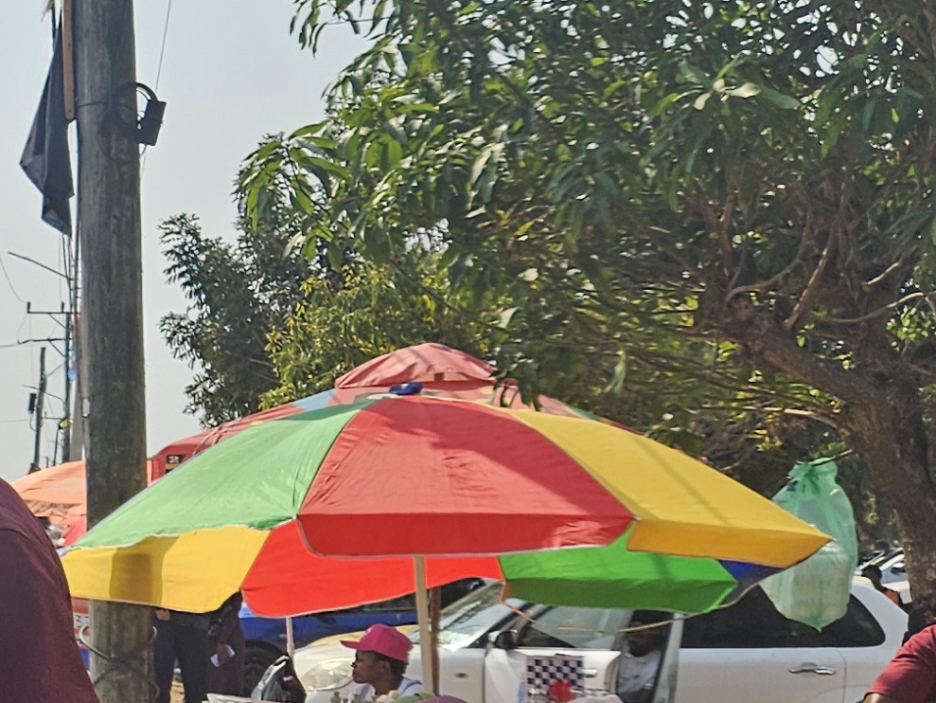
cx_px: -747
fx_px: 2515
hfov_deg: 17.2
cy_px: 521
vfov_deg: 15.8
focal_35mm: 93
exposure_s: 1/1406
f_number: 1.8
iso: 25
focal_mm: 5.4
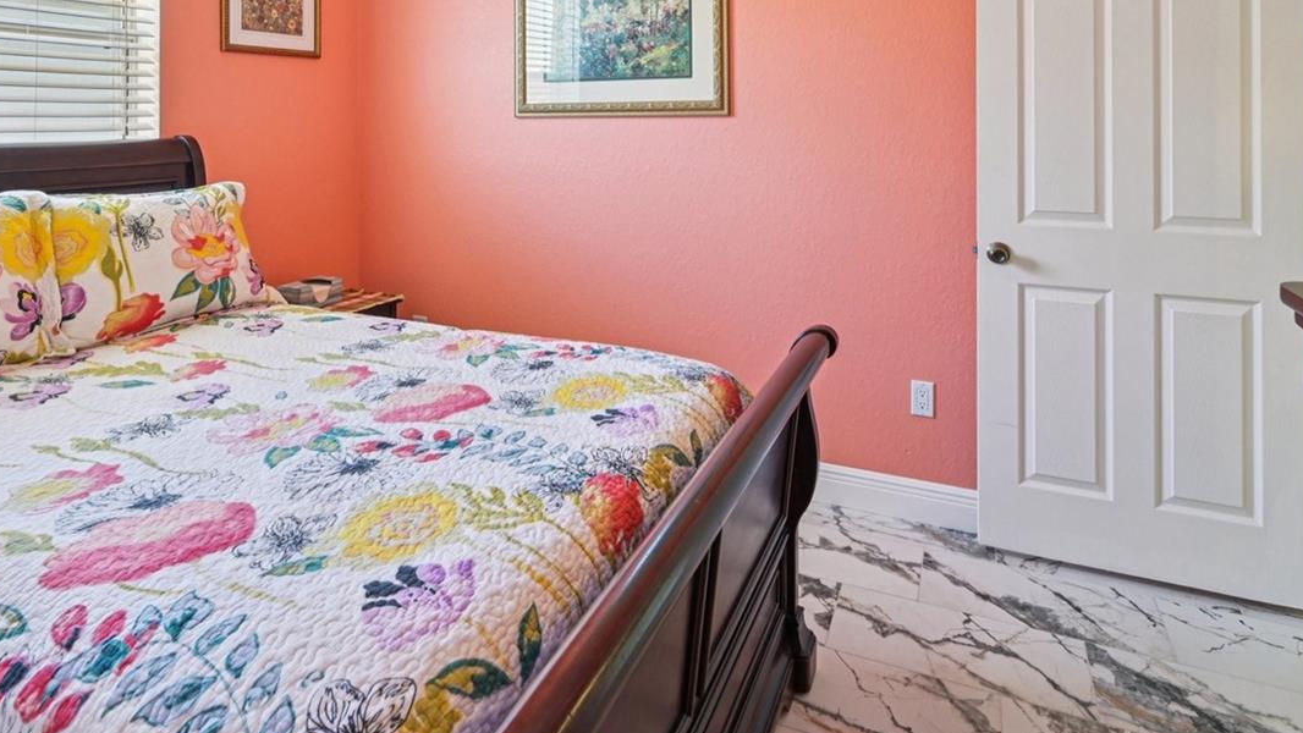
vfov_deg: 47.4
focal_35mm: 22
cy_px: 103
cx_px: 610
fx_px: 760
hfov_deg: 81.1
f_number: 8
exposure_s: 1/60
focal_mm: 14
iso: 400
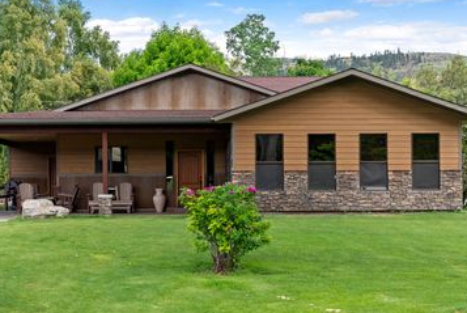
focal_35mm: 49
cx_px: 196
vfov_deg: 27.6
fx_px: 636
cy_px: 182
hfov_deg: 40.2
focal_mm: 35
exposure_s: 1/640
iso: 1000
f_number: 5
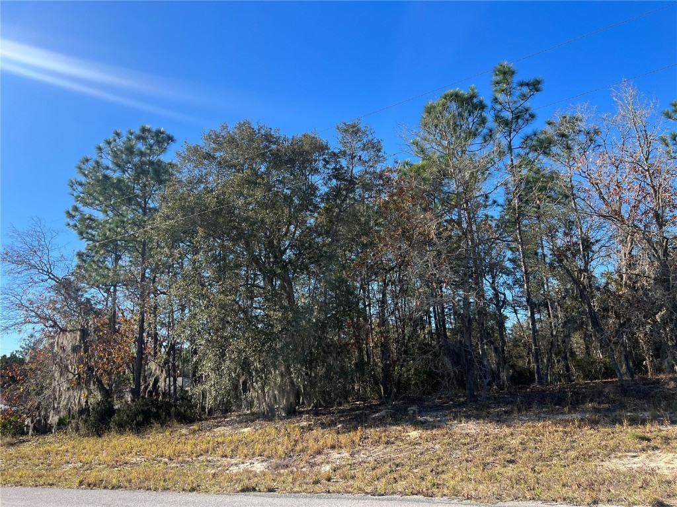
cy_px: 254
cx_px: 338
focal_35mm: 26
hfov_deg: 67.3
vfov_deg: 53.1
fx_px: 508
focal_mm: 5.7
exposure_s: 1/2123
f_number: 1.5
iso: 50
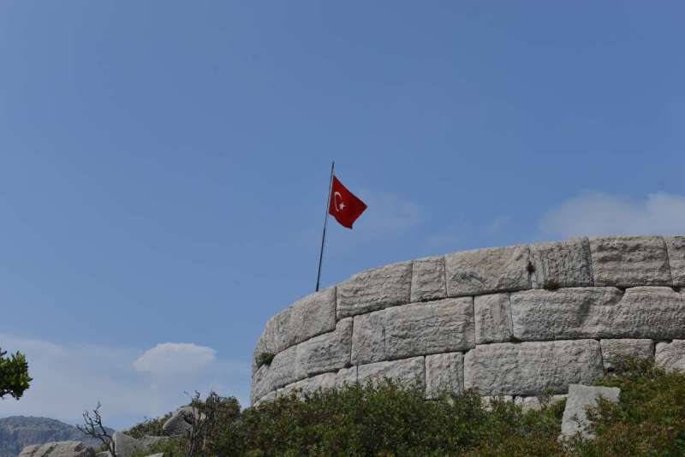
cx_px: 342
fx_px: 723
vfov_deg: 35.1
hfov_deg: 50.7
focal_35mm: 38
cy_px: 228
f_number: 8
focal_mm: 38
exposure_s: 1/250
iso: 100
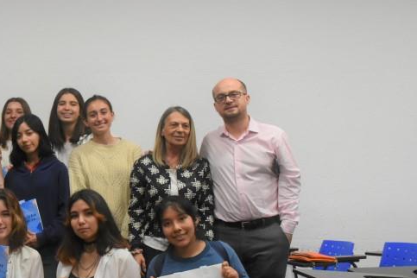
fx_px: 811
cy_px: 177
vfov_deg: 19.4
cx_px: -11
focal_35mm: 70
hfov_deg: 27.0
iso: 3200
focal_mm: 22
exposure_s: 1/200
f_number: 7.1
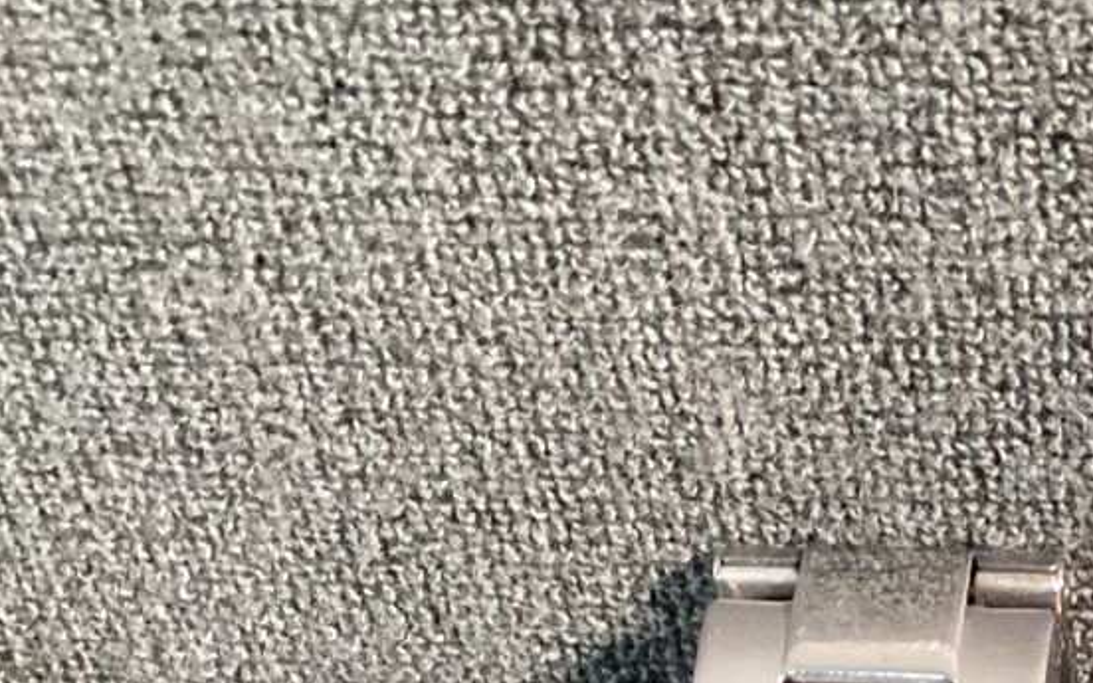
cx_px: 1260
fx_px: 2681
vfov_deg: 13.4
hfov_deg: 21.6
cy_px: 1114
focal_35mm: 90
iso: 640
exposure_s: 1/30
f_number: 2.4
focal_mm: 3.3
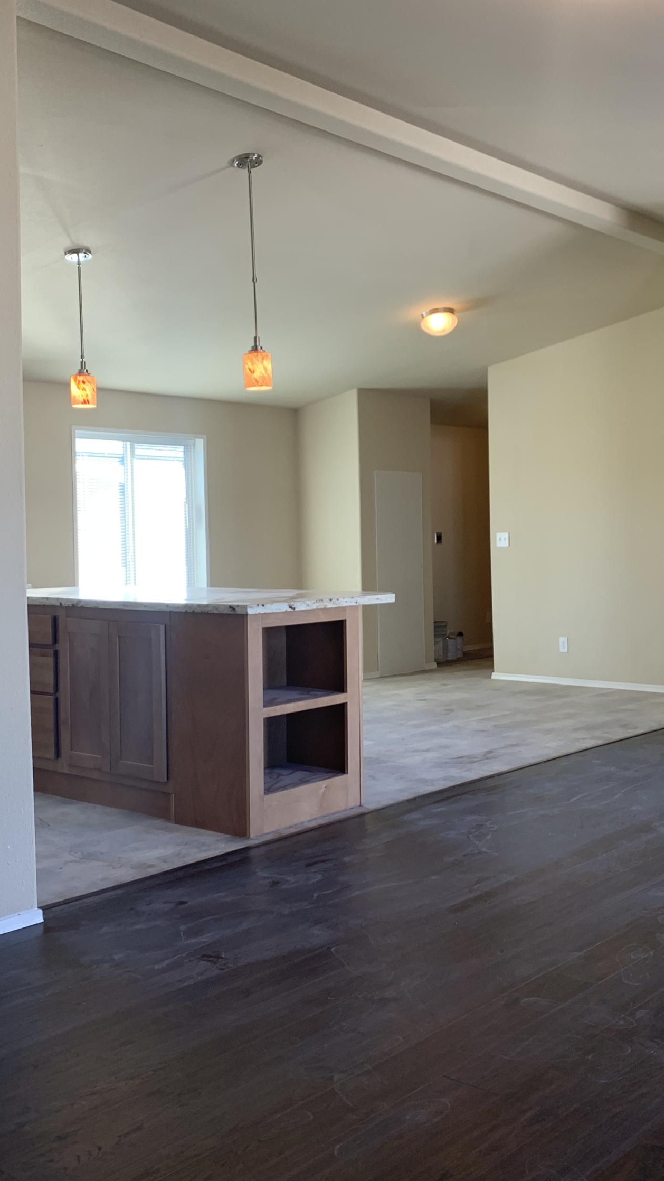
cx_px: 461
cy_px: 589
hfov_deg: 30.9
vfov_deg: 52.8
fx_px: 1189
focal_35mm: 38
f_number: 1.8
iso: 80
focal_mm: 4.25
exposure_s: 1/120
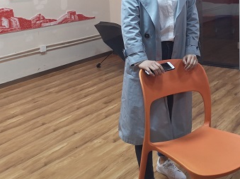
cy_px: 21
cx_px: 170
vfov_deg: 27.6
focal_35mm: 51
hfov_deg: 36.9
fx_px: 353
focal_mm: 3.95
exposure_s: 1/33.3
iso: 200
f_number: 1.8
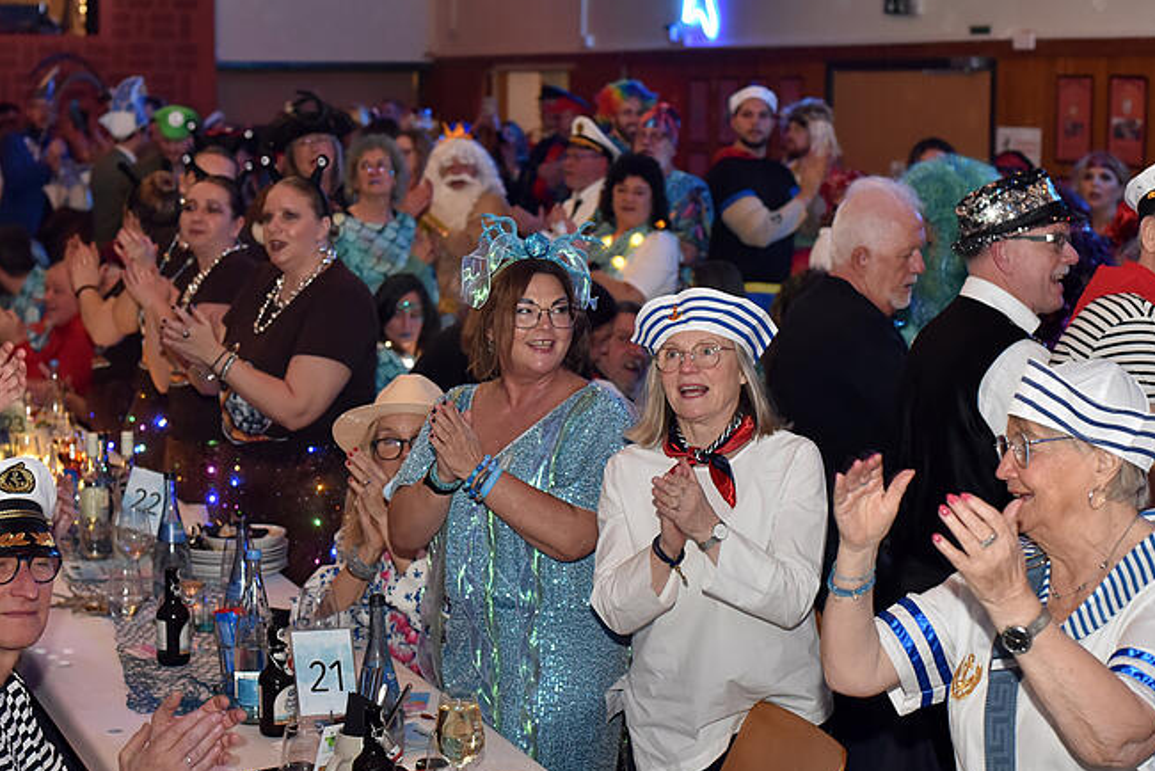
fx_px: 2311
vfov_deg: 18.9
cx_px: 560
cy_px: 441
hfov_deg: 28.1
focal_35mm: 72
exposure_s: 1/60
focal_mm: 50
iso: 2500
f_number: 4
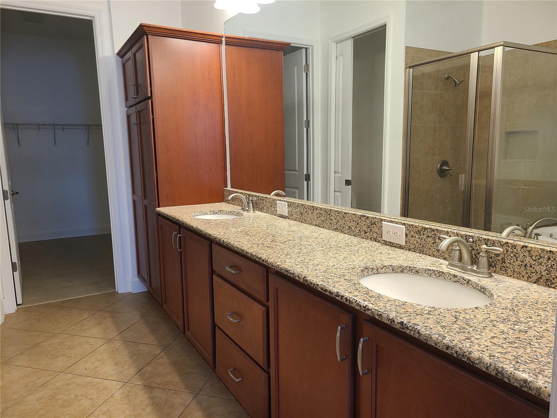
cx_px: 278
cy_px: 209
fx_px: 418
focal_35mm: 26
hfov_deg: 67.3
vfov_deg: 53.1
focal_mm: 5.4
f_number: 1.8
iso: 125
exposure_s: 1/60
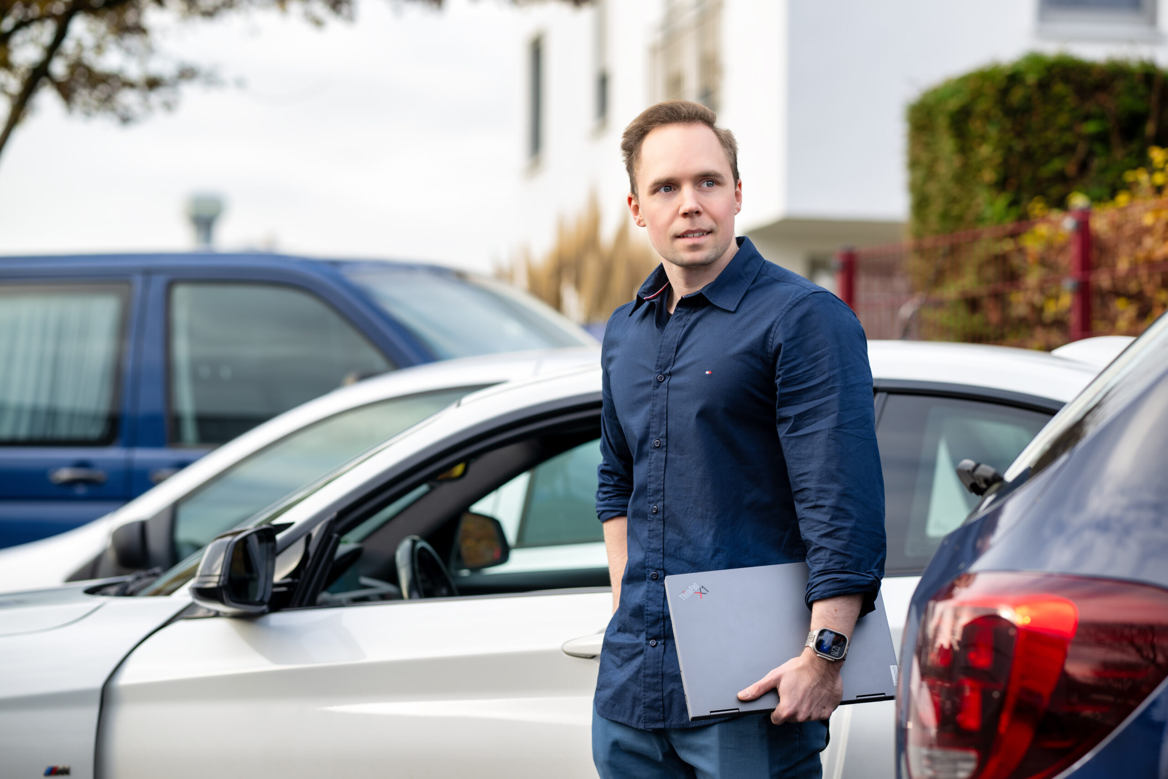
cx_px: 584
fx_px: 3407
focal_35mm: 105
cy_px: 390
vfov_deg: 13.0
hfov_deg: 19.5
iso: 80
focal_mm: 105
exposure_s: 1/125
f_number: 3.5
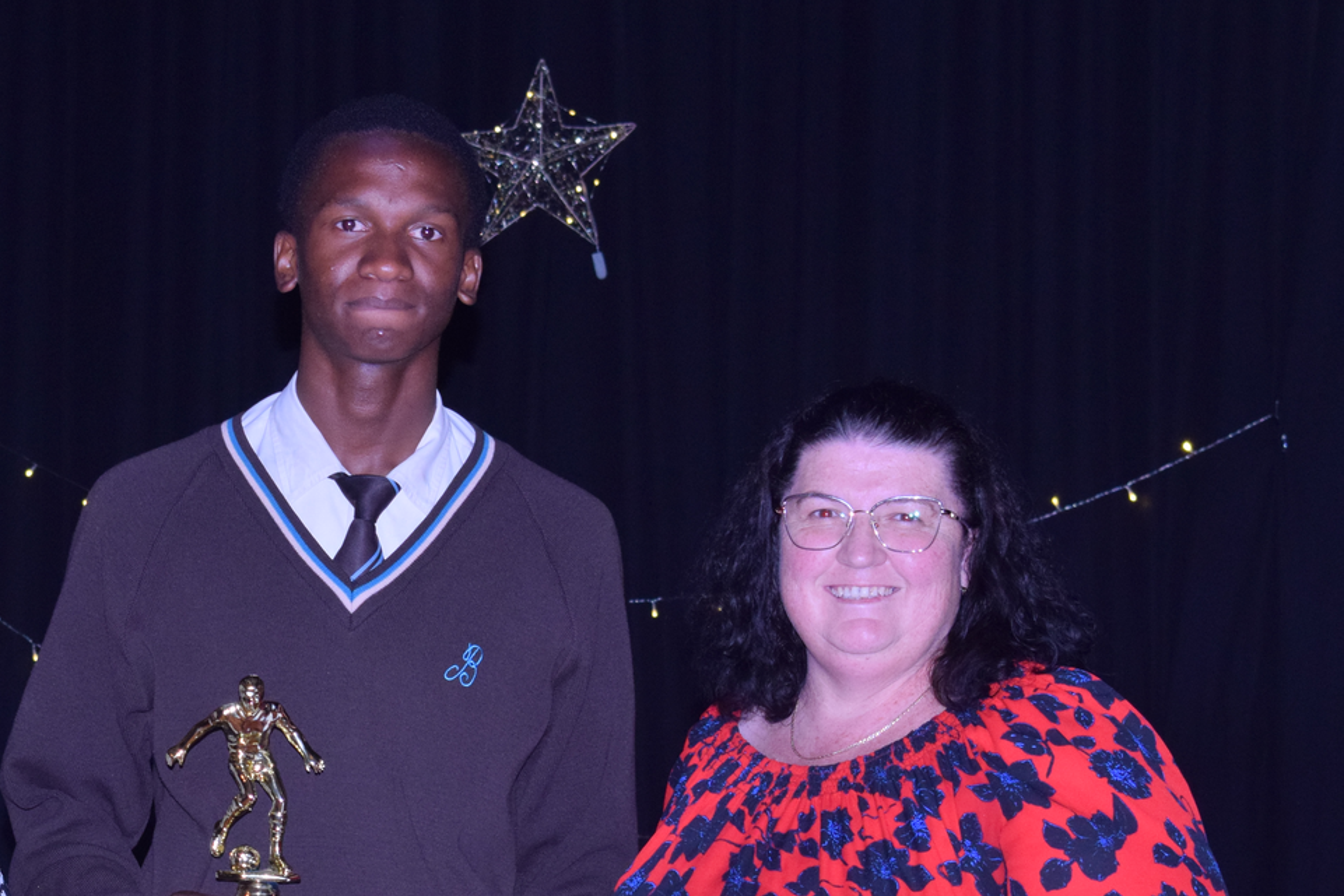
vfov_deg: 10.6
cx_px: 334
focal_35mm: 129
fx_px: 4808
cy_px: 643
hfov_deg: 15.8
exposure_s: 1/60
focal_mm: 55
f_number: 8
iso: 1000
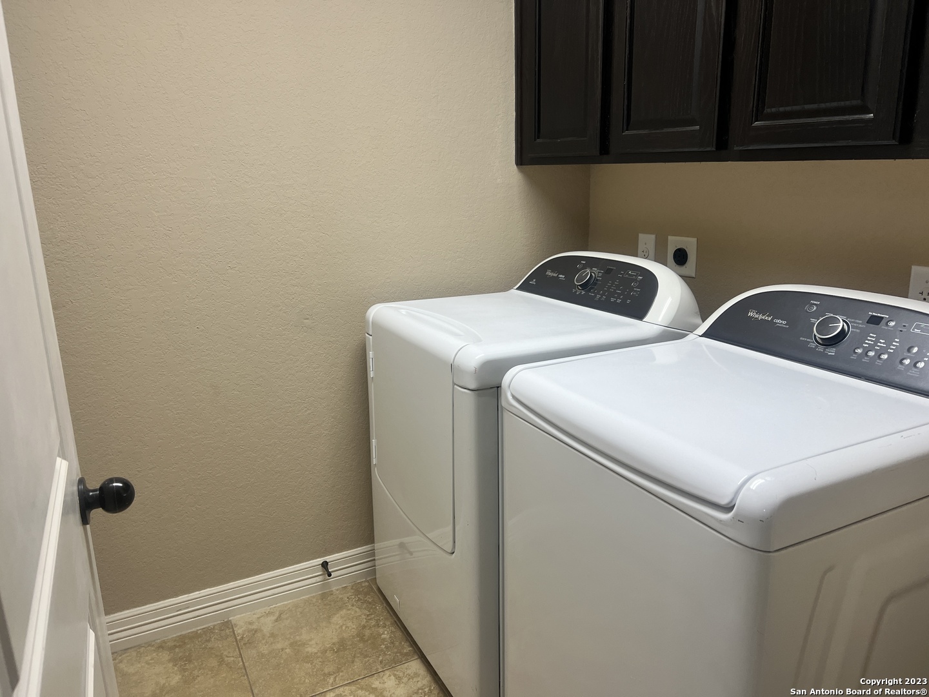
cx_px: 464
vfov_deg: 53.1
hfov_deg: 67.3
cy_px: 348
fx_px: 698
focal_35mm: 26
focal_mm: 5.7
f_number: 1.5
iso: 125
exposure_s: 1/120
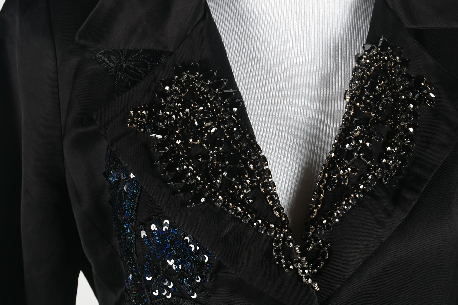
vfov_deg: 12.3
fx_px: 1412
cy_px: 103
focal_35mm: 111
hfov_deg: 18.4
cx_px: 290
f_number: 9
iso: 200
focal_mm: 52
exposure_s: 1/125
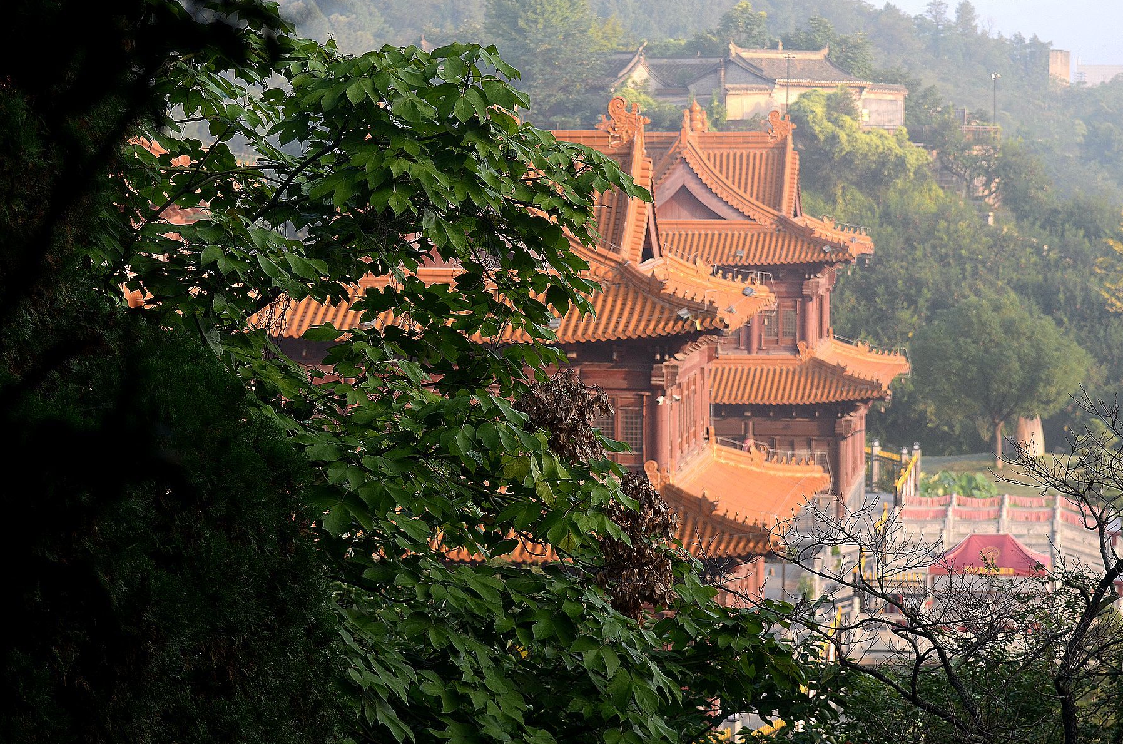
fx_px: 3300
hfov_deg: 19.3
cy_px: 370
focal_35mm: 106
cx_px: 563
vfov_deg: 12.9
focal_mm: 70
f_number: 4.5
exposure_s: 1/250
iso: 160
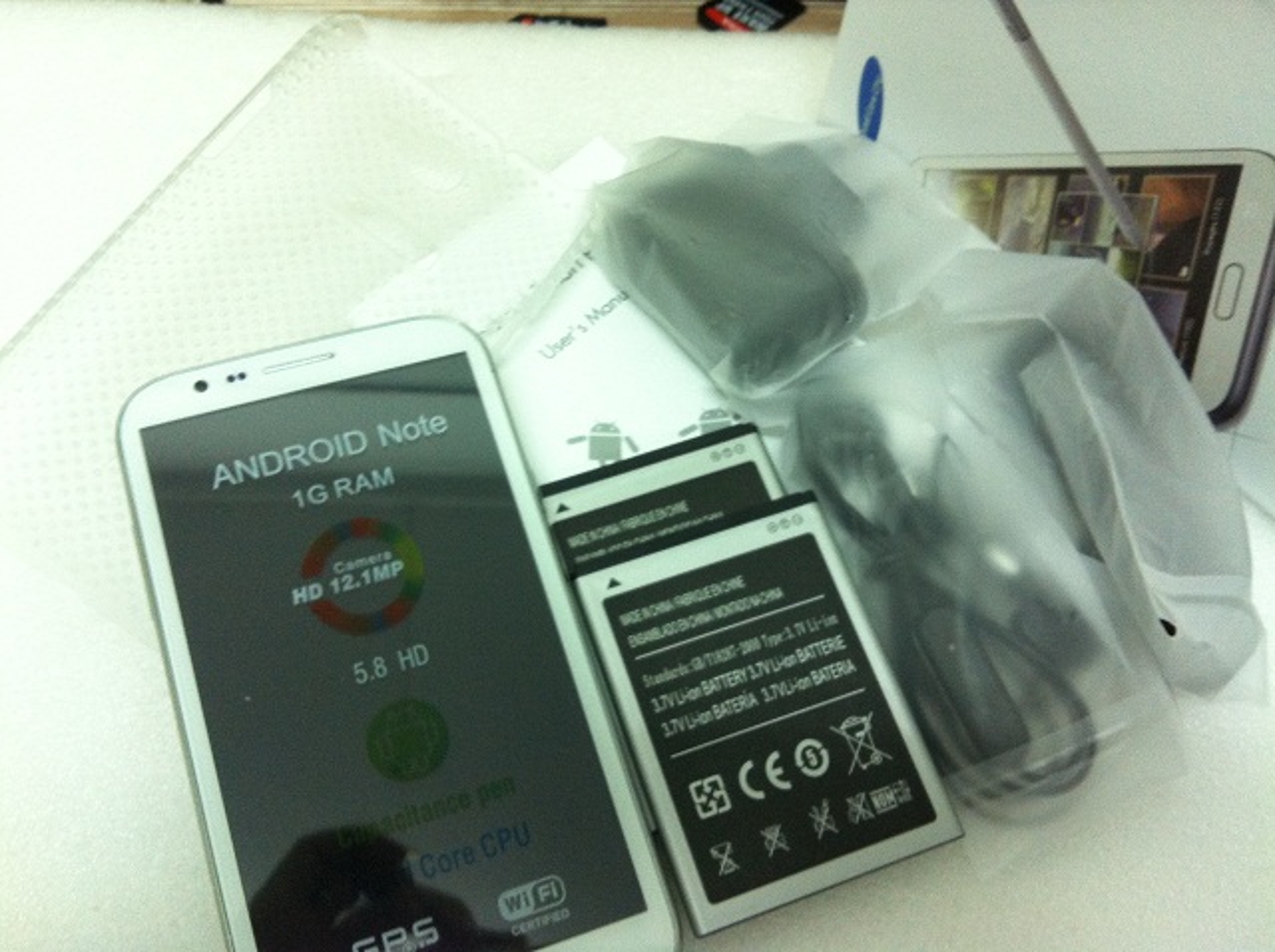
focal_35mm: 35
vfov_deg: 40.6
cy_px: 476
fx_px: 1287
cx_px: 638
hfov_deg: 52.7
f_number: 2.8
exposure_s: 1/17
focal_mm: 3.85
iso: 160
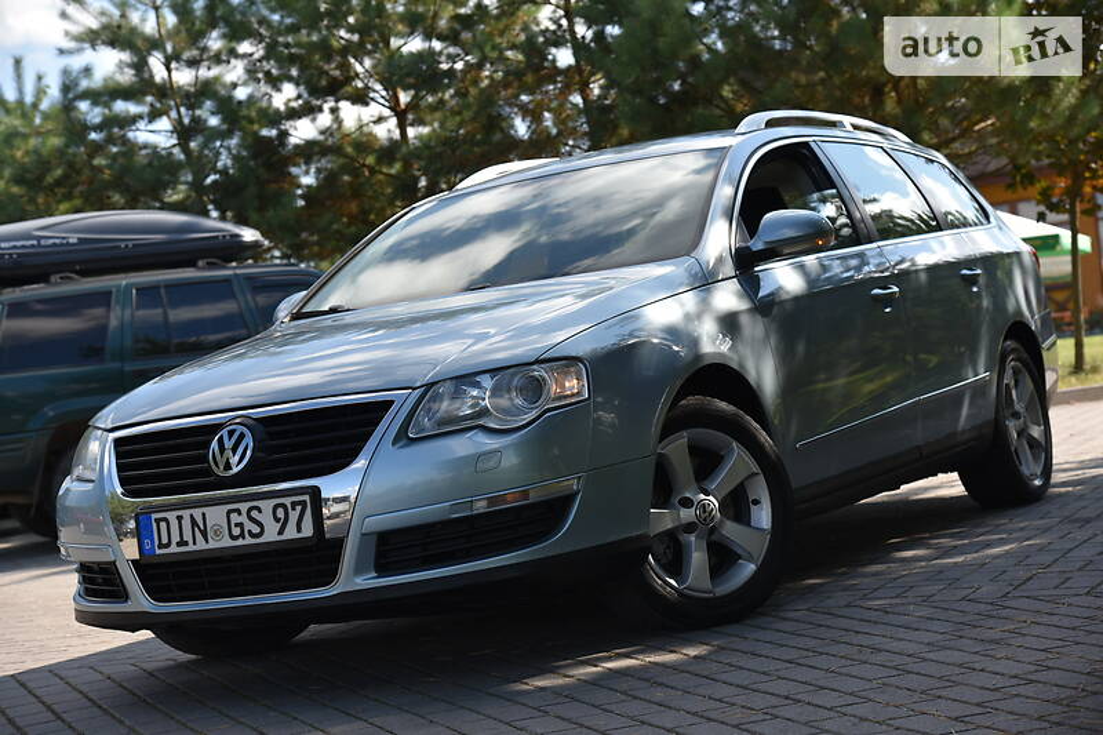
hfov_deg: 28.8
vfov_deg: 19.4
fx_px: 2144
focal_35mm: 70
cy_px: 368
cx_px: 552
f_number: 5.6
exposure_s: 1/500
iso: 200
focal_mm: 70
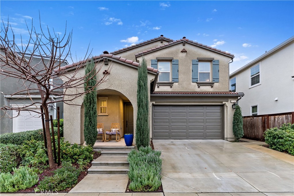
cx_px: 147
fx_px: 114
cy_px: 98
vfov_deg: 81.2
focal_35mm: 14
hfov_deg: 104.2
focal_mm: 14
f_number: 4
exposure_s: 1/60
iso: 500
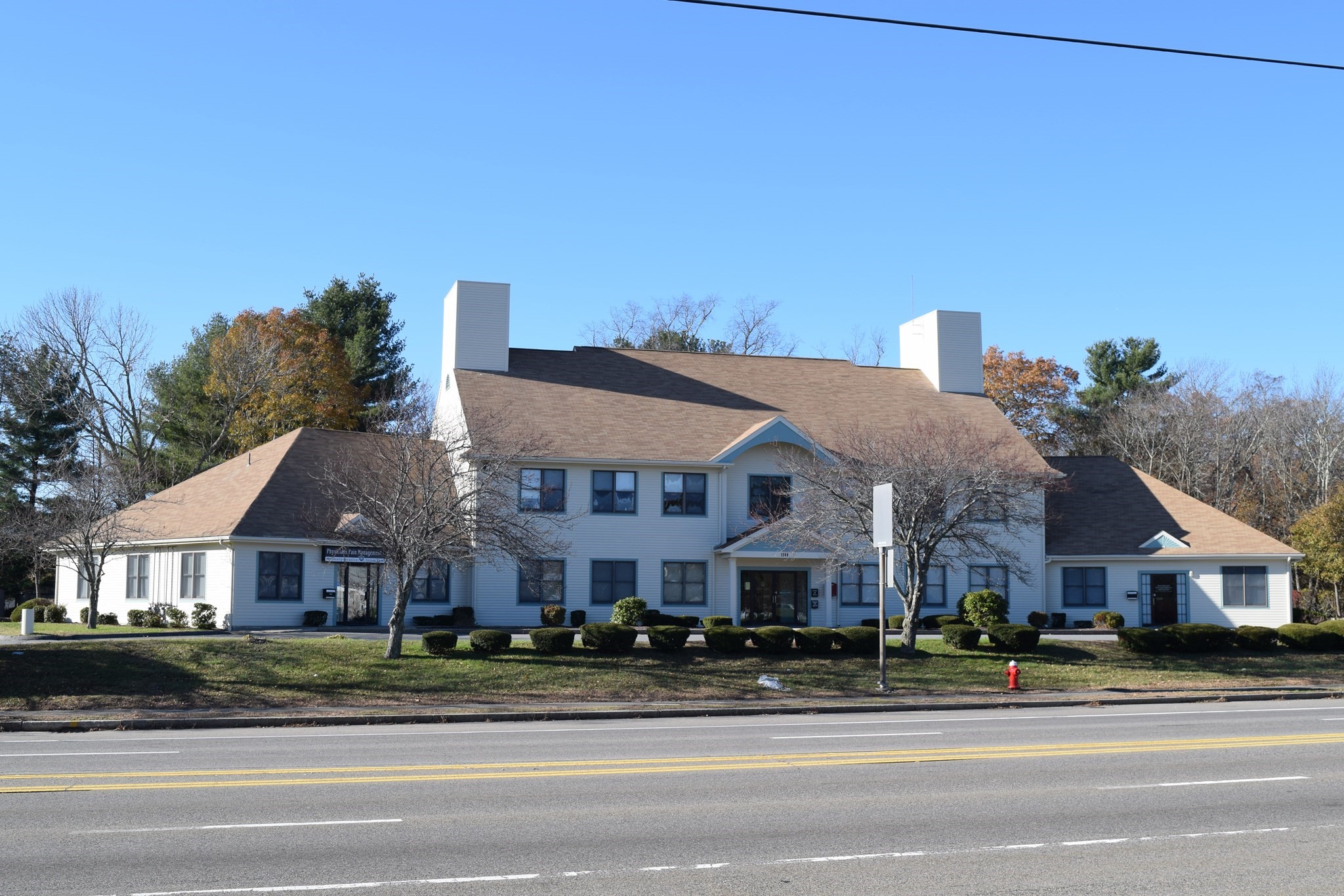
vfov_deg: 31.9
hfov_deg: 46.4
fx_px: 1568
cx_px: 672
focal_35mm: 42
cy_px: 448
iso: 200
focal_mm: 28
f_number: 9
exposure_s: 1/320
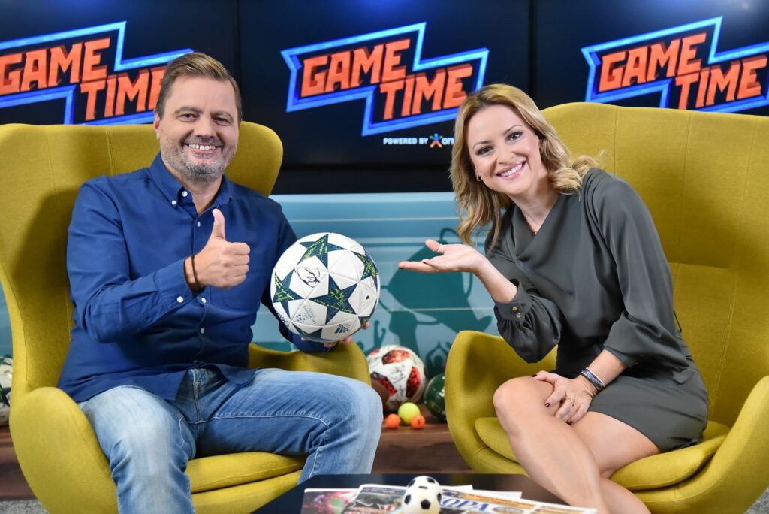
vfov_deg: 20.9
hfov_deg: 30.9
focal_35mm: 65
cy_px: 257
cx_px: 384
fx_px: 1389
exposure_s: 1/500
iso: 3200
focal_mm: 65
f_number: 4
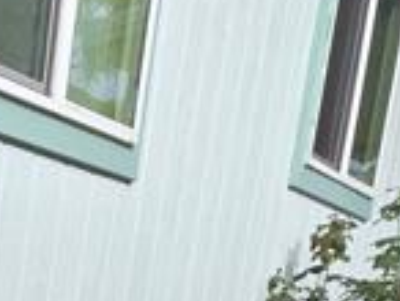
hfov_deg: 14.8
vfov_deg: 12.8
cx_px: -523
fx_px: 1053
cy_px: 703
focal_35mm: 91
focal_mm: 2.2
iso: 40
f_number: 1.9
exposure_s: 1/829
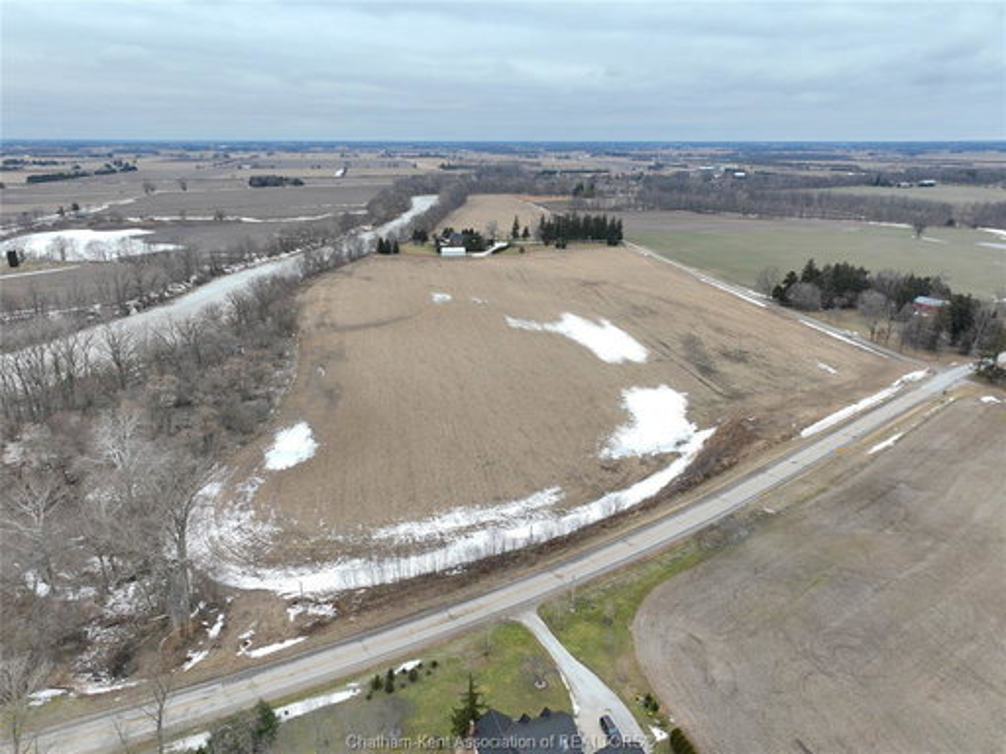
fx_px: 697
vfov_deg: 56.8
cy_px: 377
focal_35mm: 24
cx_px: 503
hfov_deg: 71.6
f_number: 2.8
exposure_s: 1/200
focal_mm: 12.29
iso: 100
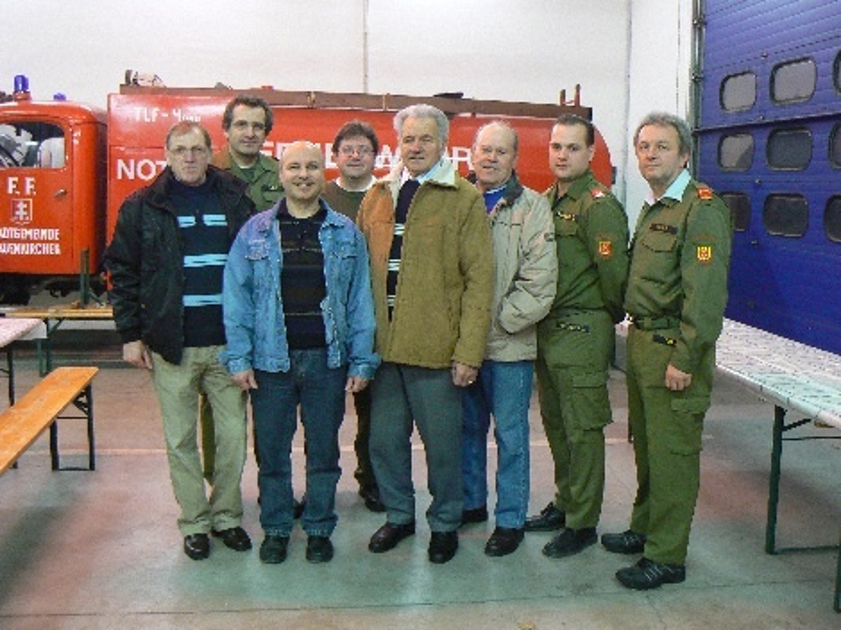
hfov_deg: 51.4
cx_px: 420
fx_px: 874
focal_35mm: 36
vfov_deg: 39.6
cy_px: 315
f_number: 2.8
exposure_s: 1/8
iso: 200
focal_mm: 6
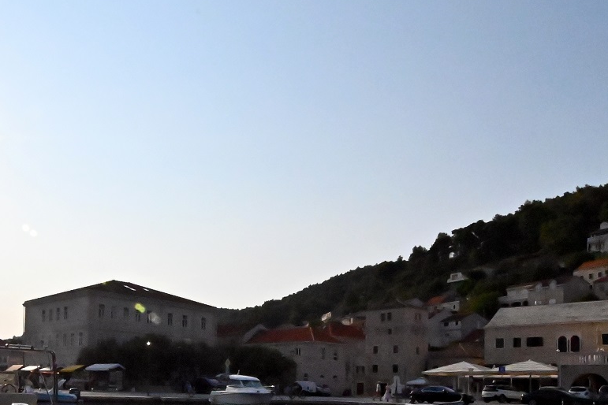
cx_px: 211
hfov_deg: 53.5
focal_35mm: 35
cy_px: 347
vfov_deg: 36.0
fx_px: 591
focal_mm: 12
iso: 11400
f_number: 22
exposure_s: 1/8000
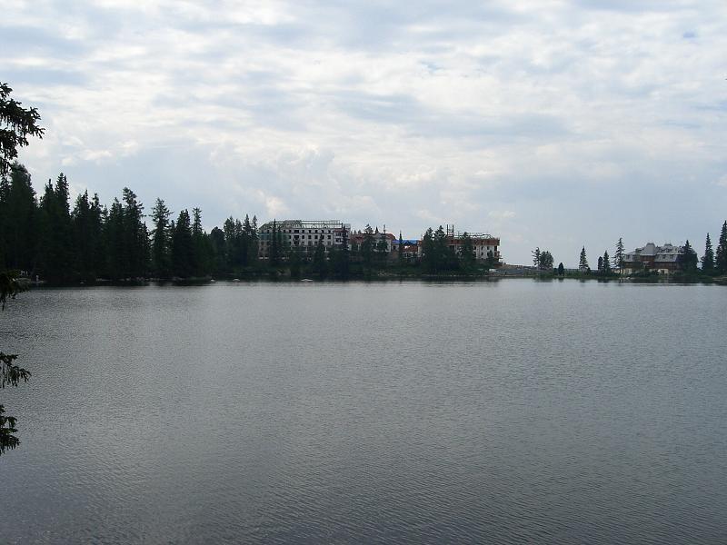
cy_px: 272
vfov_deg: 37.7
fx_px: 798
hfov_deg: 49.0
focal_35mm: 38
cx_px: 364
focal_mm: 6.3
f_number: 4.4
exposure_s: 1/1000
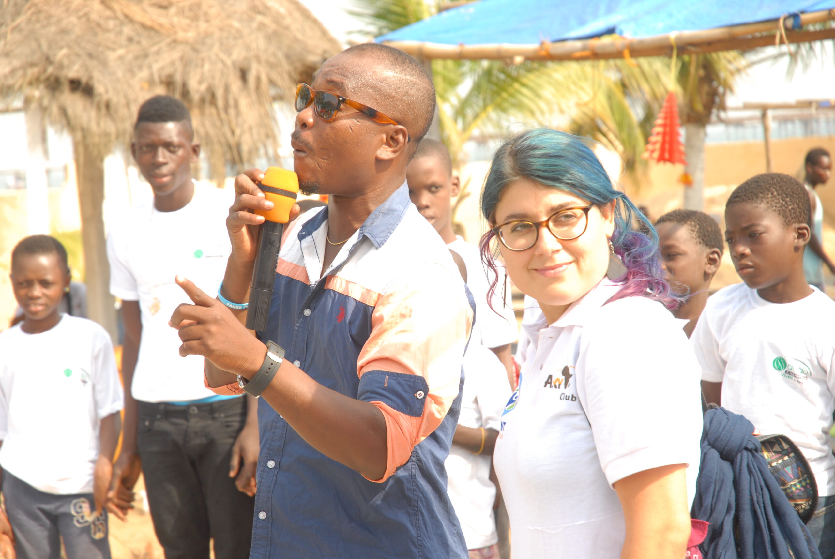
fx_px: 2438
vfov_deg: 13.1
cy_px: 280
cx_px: 418
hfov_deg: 19.4
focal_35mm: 105
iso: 200
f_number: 5.6
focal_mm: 70
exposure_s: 1/125
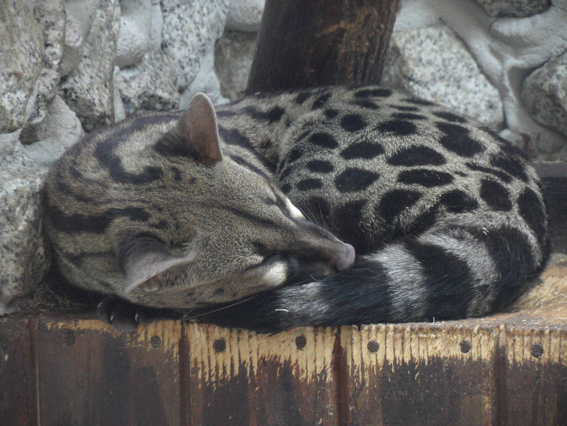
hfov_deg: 8.2
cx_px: 284
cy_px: 213
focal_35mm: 240
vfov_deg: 6.2
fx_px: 3931
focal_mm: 39.5
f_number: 5
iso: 400
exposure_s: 1/6
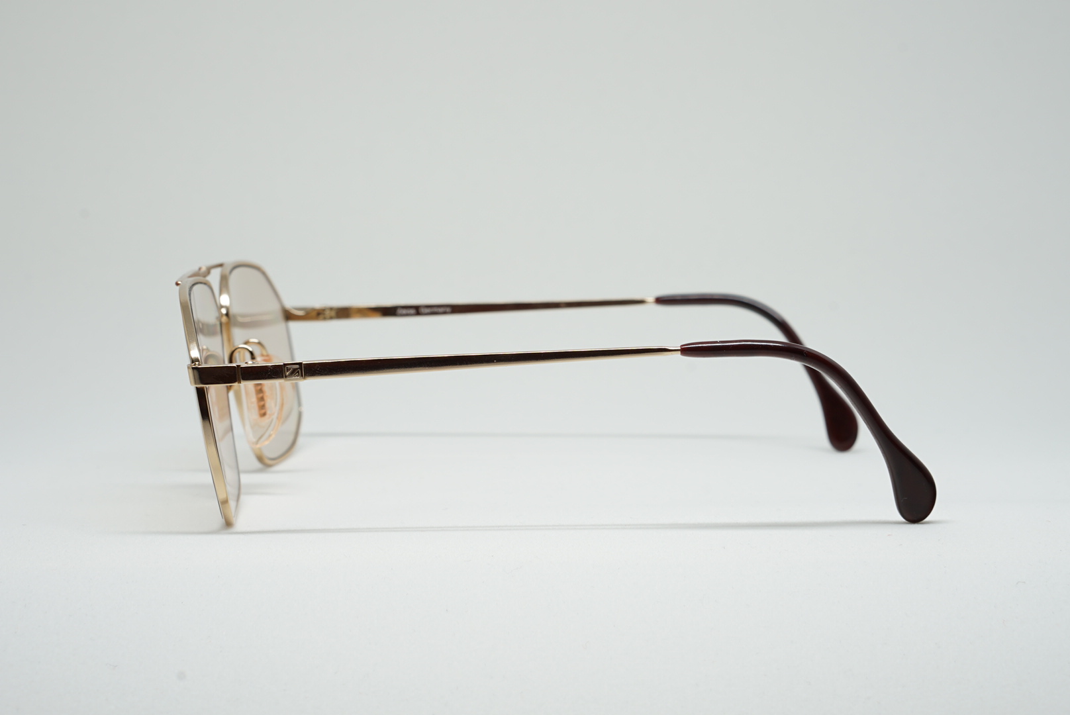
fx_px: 2231
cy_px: 358
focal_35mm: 75
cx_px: 535
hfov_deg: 27.0
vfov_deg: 18.2
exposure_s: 1/2
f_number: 11
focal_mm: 50
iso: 100
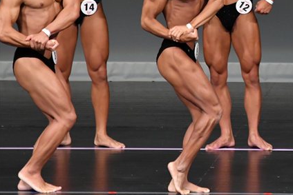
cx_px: 266
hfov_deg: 3.3
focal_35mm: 630
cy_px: 43
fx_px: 5129
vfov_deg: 2.2
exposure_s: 1/400
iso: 4000
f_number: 5.6
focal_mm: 230
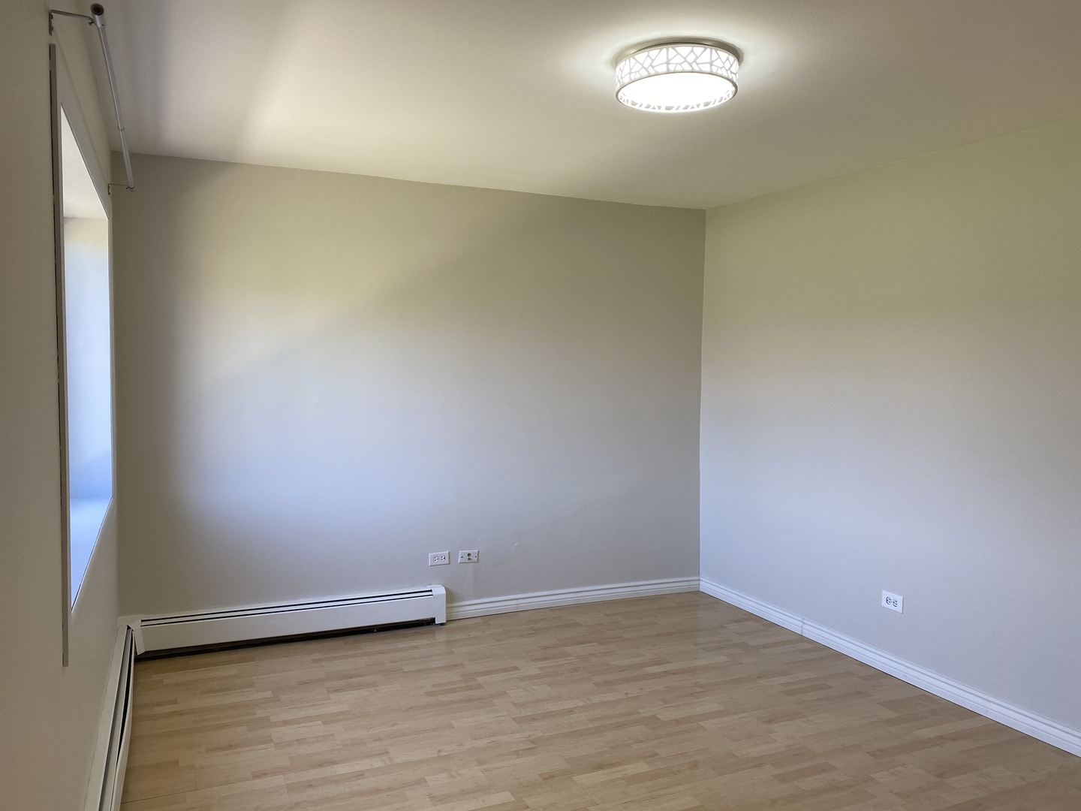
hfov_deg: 67.3
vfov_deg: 53.1
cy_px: 406
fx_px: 812
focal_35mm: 26
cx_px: 540
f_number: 1.8
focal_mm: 4.25
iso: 50
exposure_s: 1/120
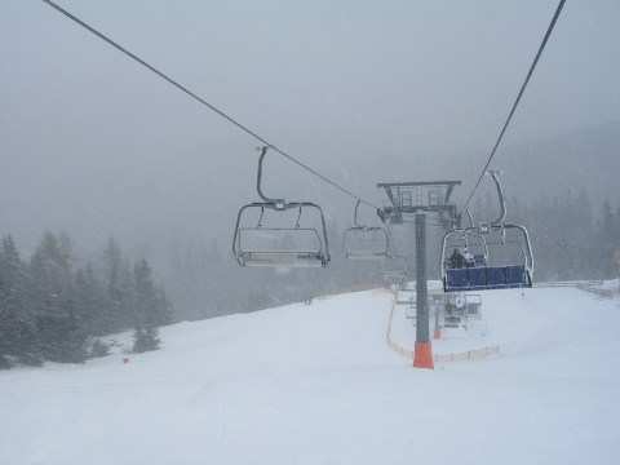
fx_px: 681
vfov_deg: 37.7
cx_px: 310
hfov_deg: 49.0
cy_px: 232
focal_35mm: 38
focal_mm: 5.8
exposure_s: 1/187
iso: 50
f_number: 5.6
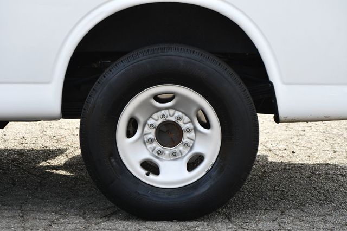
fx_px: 1156
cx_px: 174
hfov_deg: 17.1
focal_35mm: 120
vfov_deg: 11.4
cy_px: 116
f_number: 5.6
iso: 200
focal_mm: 80
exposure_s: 1/250
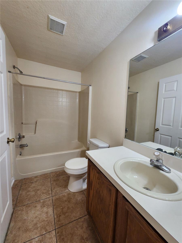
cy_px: 122
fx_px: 91
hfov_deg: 89.9
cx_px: 91
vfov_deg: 106.2
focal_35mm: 13
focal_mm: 2.2
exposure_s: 1/60
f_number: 2.2
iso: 200
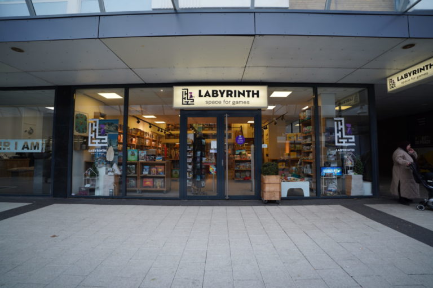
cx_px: 216
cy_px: 144
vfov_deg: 73.7
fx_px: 192
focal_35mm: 16
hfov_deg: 96.7
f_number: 2.8
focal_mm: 16
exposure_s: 1/125
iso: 160
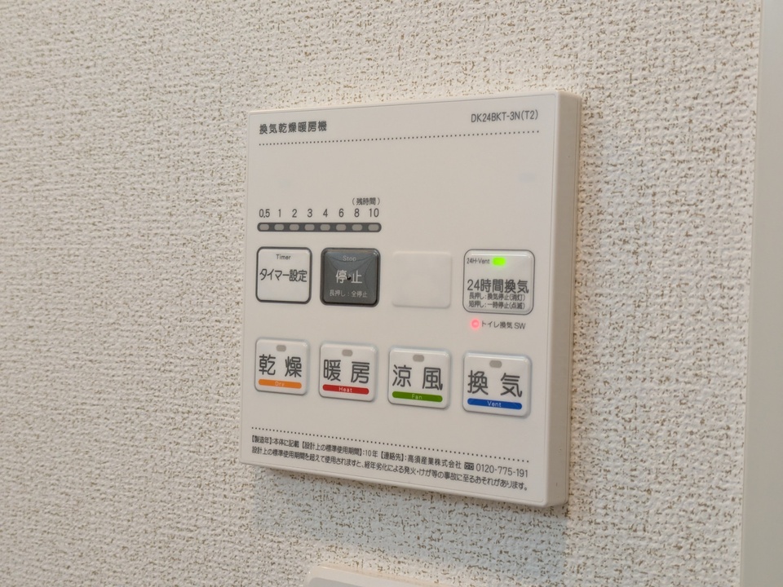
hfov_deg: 37.5
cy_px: 294
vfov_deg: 28.6
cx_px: 392
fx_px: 1154
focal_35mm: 51
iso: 204
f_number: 1.89
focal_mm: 5.43
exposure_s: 1/100
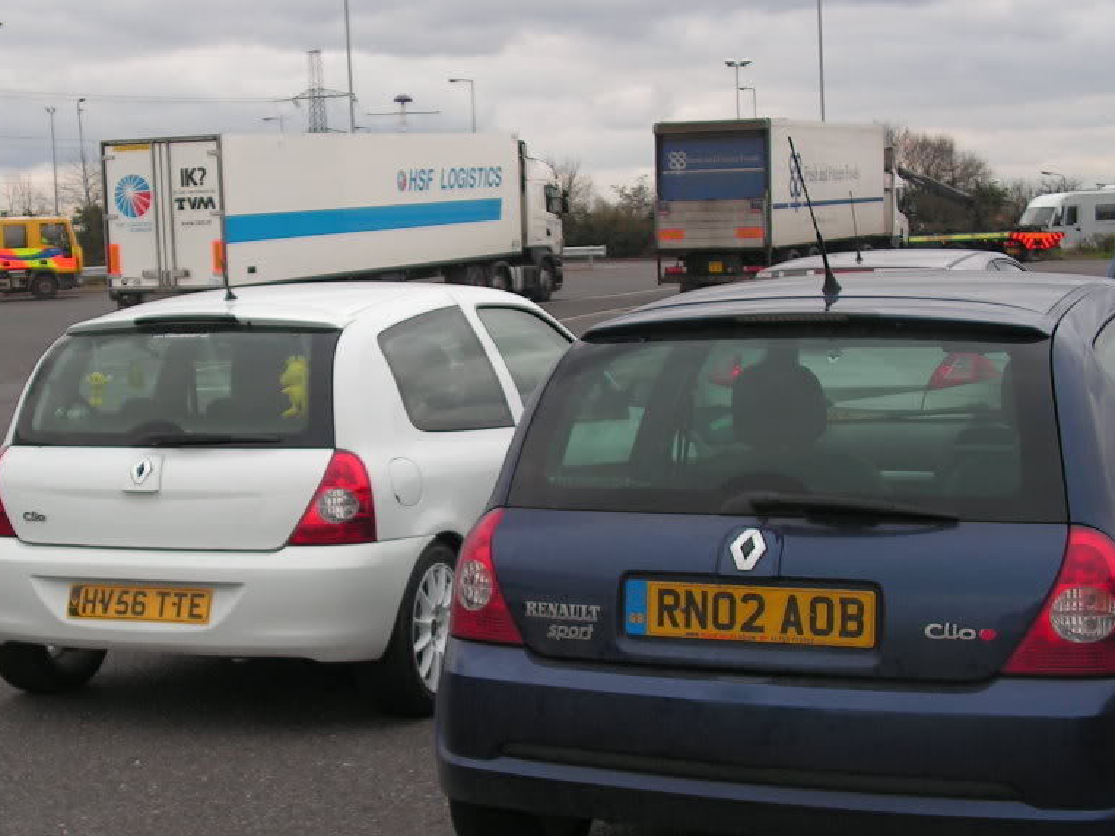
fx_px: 2158
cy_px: 500
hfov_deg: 28.9
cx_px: 429
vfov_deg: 21.9
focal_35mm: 67
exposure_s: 1/250
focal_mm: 8.4
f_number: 3.2
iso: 64
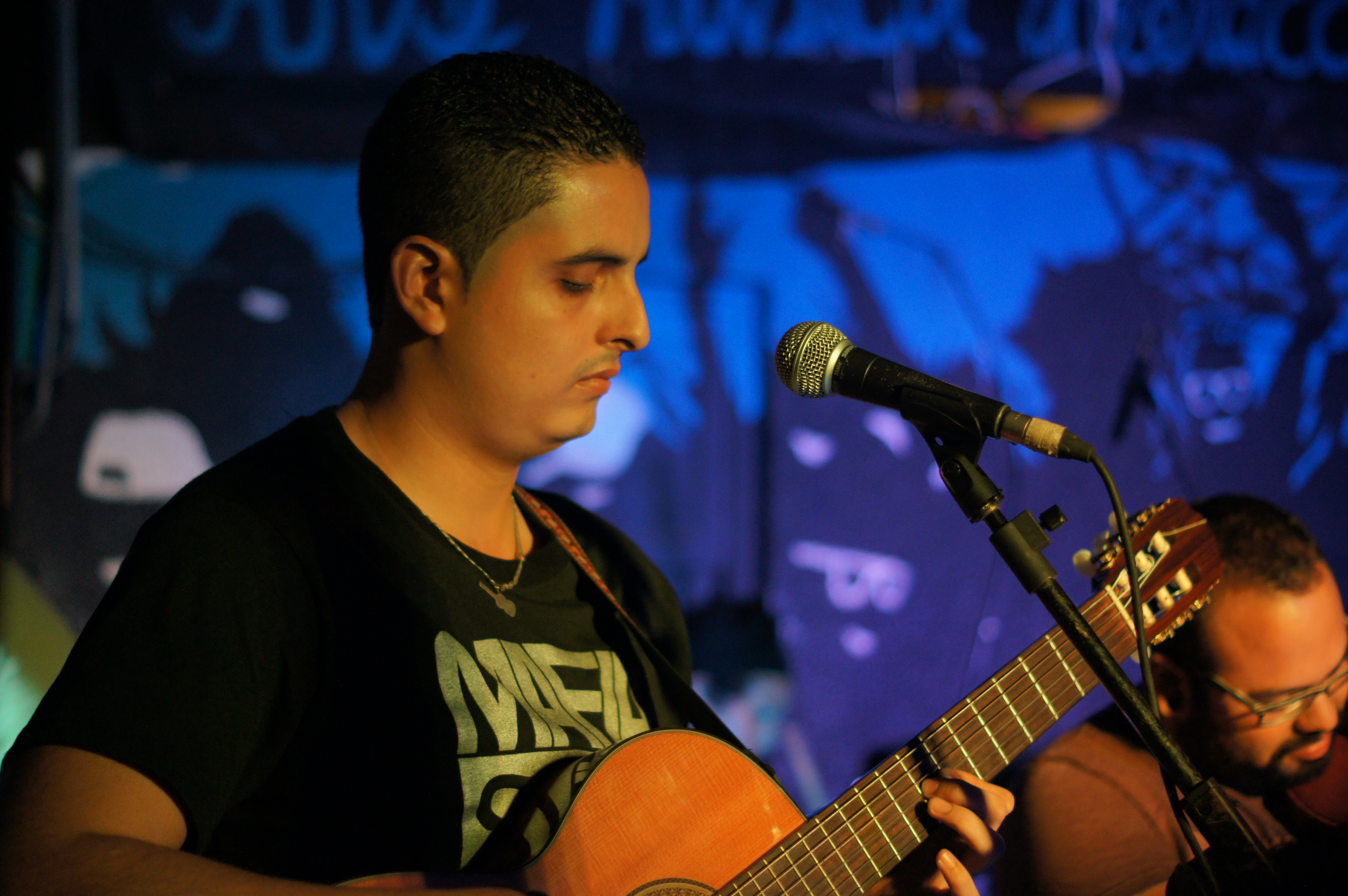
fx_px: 2805
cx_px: 674
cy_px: 448
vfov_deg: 18.1
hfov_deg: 27.0
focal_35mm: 75
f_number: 2
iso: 800
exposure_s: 1/100
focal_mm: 50
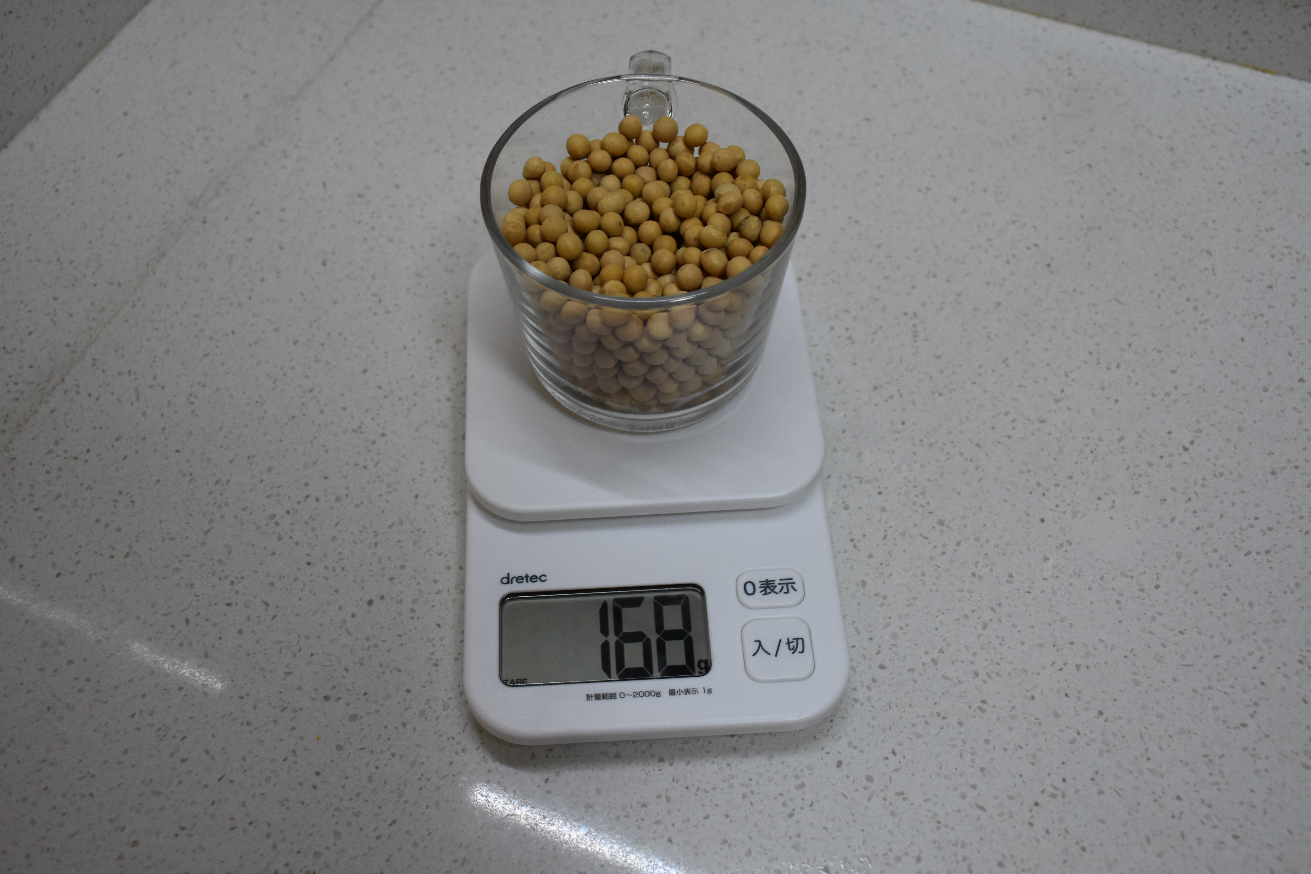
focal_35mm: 36
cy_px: 437
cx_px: 656
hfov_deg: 53.1
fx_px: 1311
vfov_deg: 36.9
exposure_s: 1/100
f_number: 5
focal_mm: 24
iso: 800
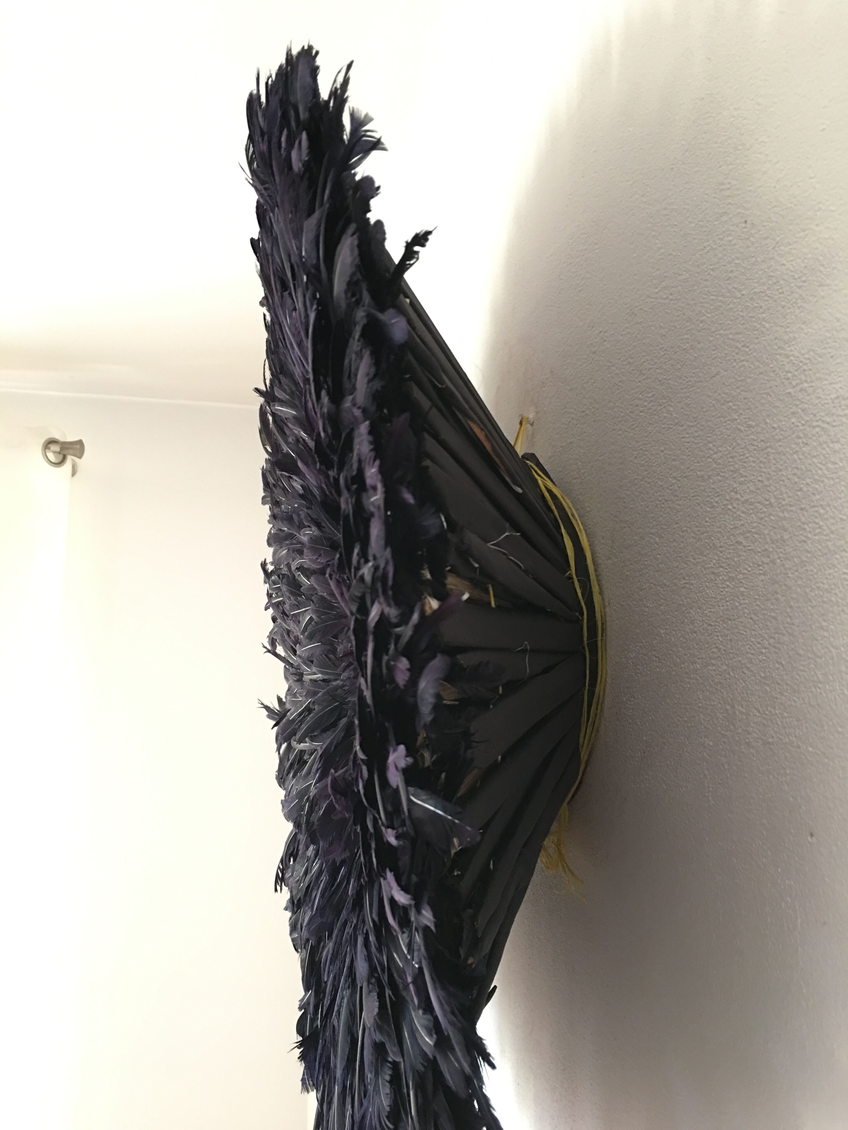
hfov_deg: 48.2
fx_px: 947
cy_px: 565
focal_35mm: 29
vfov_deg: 61.7
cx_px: 424
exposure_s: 1/10
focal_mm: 4.15
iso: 80
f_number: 2.2
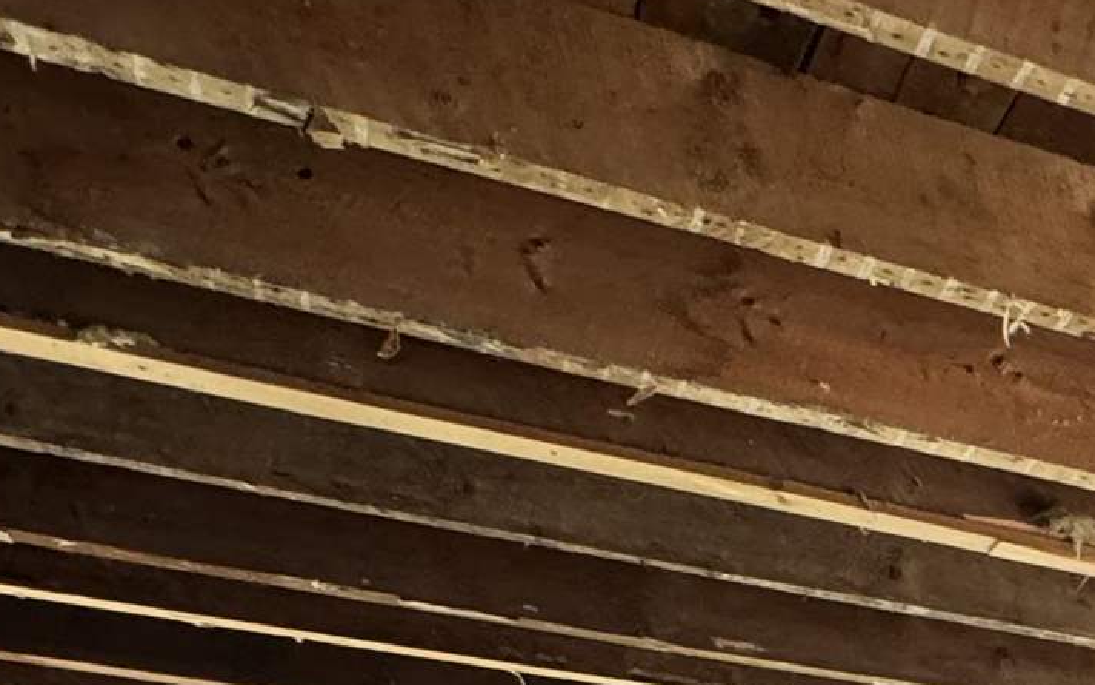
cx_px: 1409
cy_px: 1410
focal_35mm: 64
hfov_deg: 27.1
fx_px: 1910
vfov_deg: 15.6
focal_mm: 2.22
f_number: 2.2
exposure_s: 1/70
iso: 320
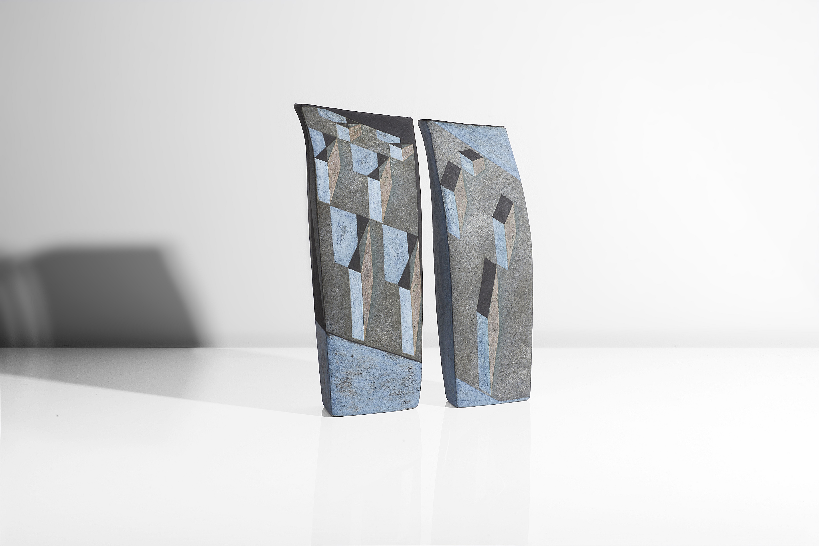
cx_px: 410
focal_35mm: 60
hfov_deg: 33.4
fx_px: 1365
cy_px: 273
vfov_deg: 22.6
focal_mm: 60
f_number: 22
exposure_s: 1/160
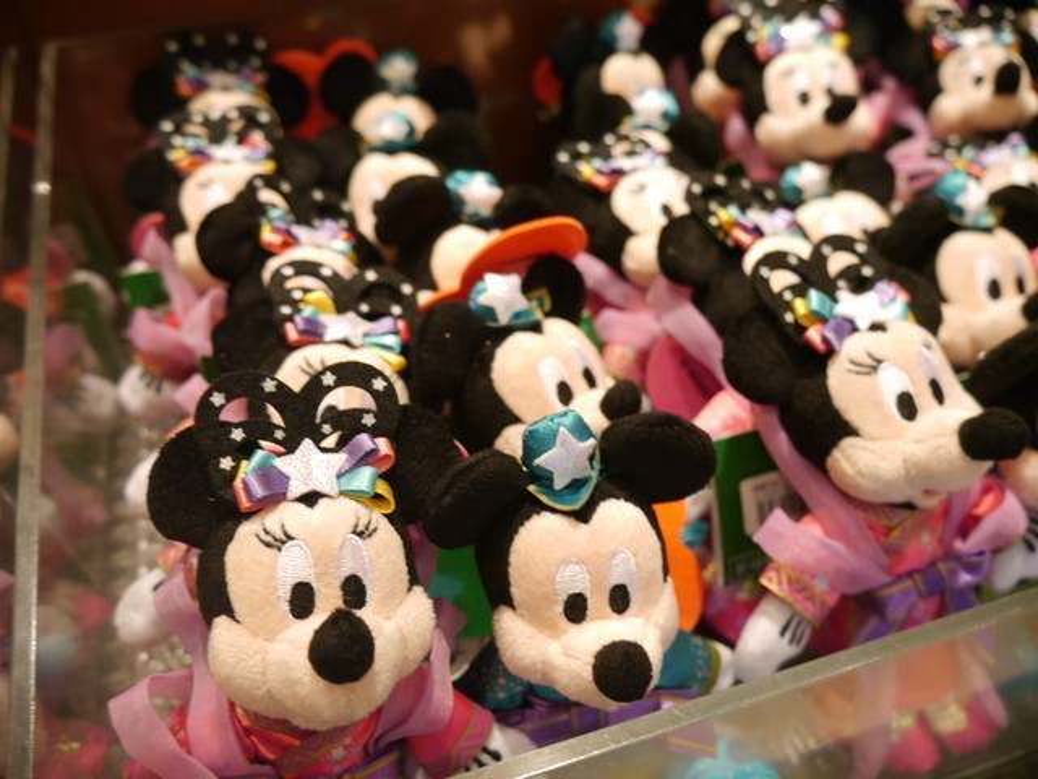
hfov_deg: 63.4
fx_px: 840
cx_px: 519
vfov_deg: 49.7
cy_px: 390
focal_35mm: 28
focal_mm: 14
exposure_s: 1/60
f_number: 3.5
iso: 1000
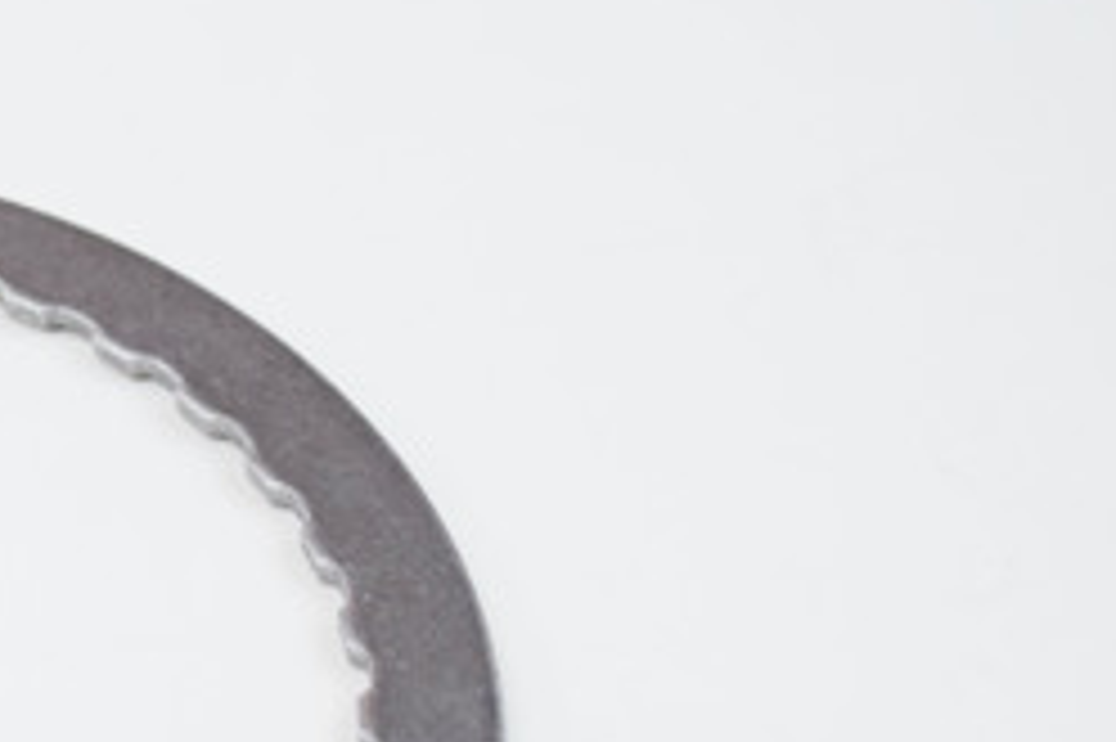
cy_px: 641
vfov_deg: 8.8
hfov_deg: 12.8
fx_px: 4802
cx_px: -320
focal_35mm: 155
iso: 1000
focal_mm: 40
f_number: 4.8
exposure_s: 1/60
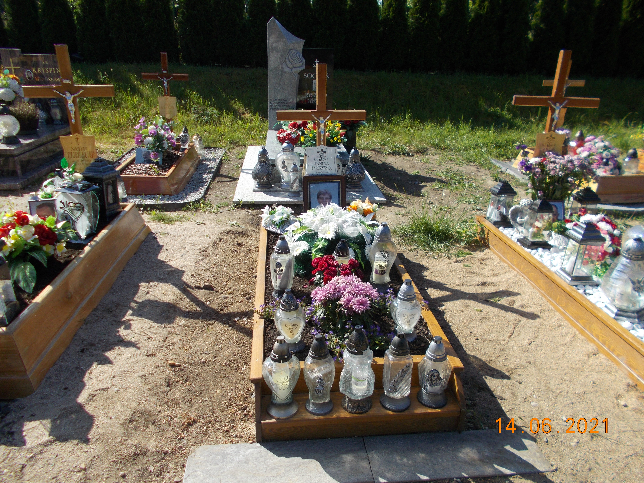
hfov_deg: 67.3
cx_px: 322
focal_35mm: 26
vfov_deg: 53.1
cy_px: 242
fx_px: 484
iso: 80
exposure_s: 1/125
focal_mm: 4.6
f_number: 8
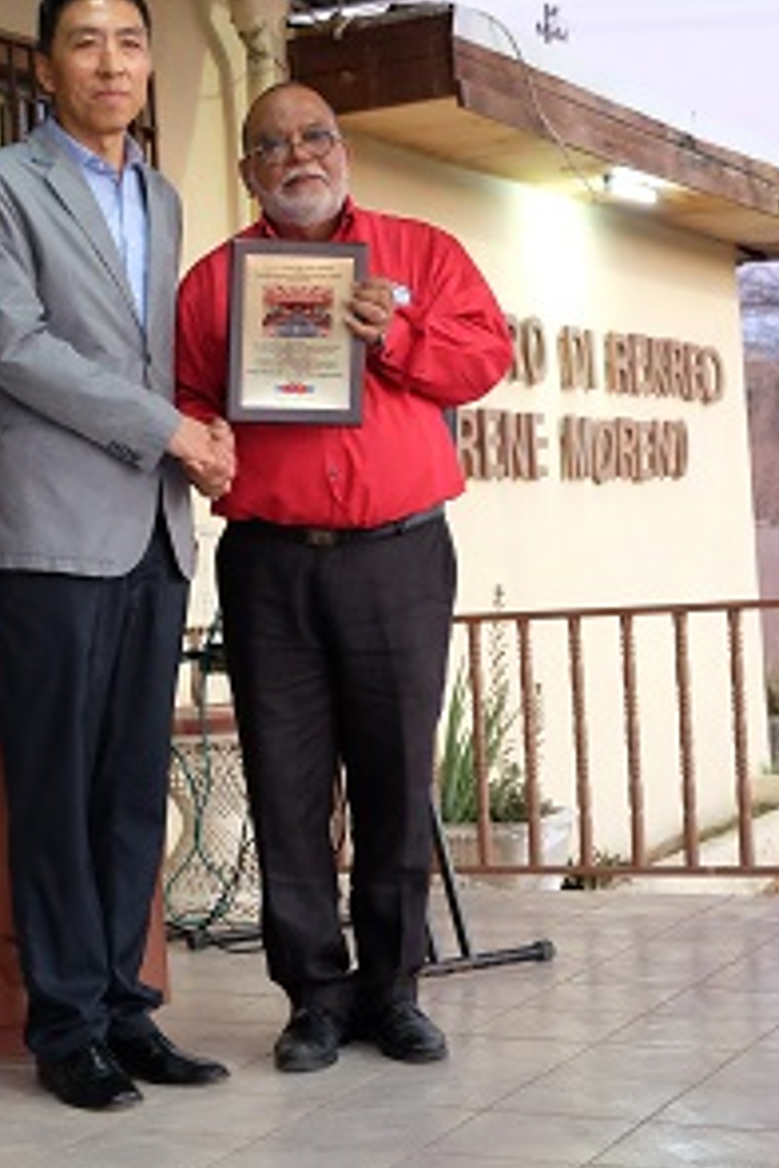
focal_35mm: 75
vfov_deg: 27.0
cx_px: 227
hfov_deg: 18.1
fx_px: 2434
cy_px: 493
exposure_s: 1/60
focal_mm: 32.9
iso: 5000
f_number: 5
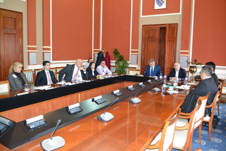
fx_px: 170
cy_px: 76
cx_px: 113
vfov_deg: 48.0
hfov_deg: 67.4
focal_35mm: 27
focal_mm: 18
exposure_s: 1/60
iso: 2800
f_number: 3.5
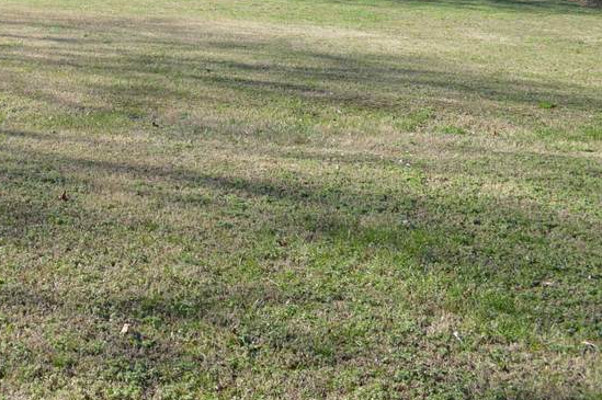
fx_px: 1053
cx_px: -81
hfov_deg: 28.6
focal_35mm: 63
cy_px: -40
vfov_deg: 20.5
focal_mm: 18
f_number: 7.1
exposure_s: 1/200
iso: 100
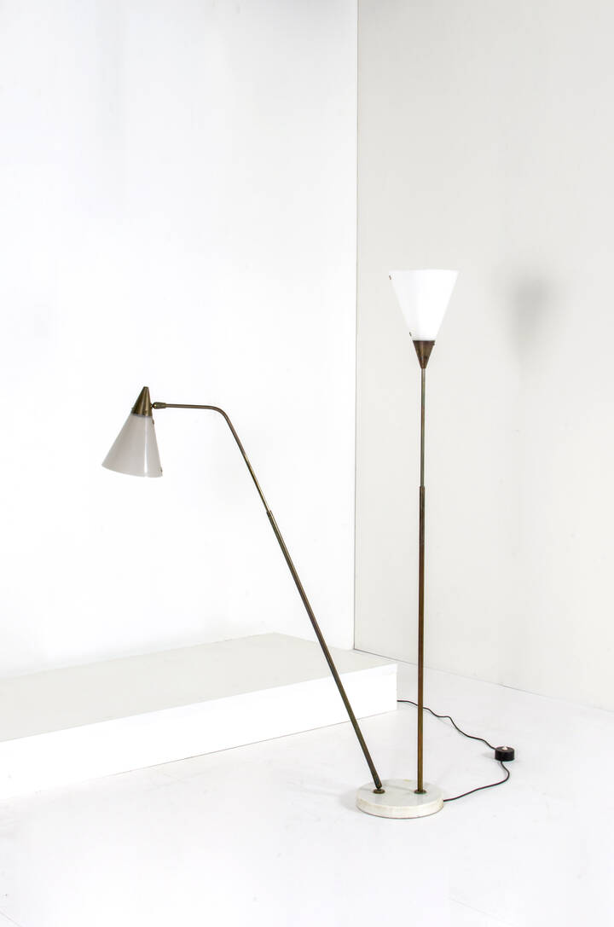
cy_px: 464
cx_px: 307
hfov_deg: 25.6
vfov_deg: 37.9
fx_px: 1349
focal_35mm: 52
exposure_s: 1/160
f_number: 20
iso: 100
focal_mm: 35
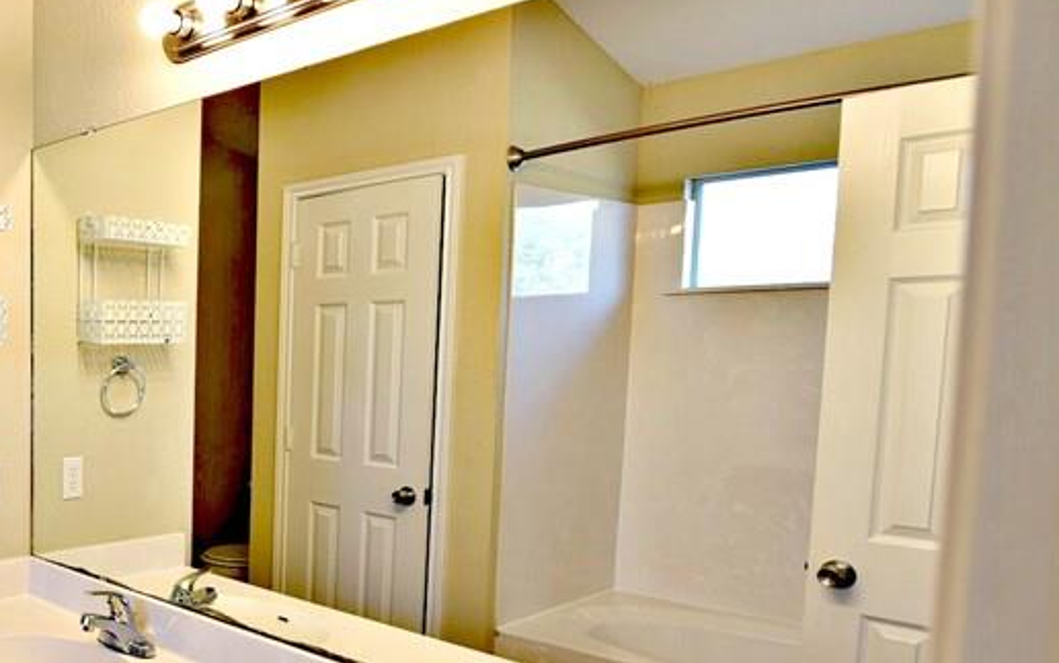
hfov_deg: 49.9
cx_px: -22
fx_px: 866
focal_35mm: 30
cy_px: 423
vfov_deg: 41.5
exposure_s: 1/100
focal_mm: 14
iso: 400
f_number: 5
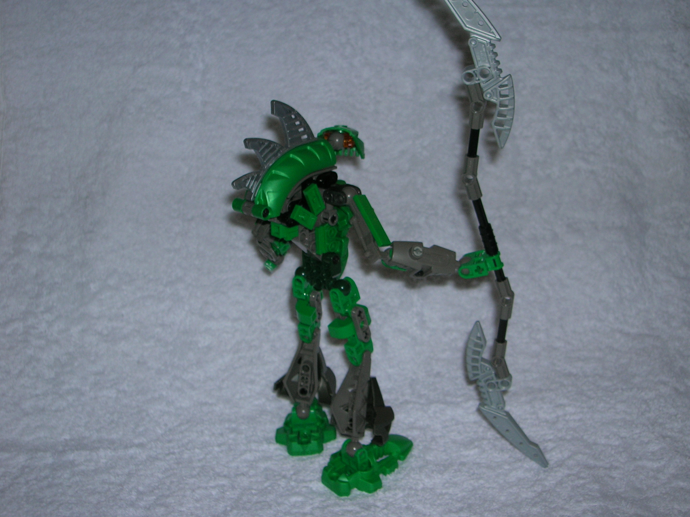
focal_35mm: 50
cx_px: 345
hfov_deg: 38.2
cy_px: 258
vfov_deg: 29.1
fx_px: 997
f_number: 3.3
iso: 50
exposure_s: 1/60.1
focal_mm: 8.4
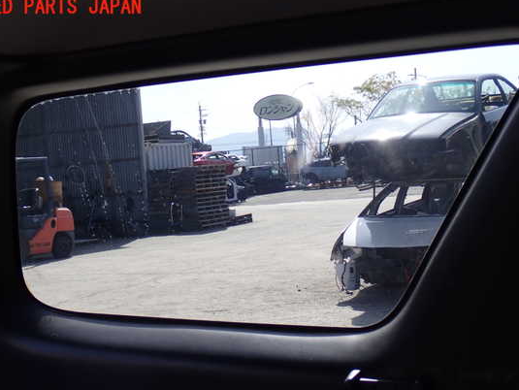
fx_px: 975
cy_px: 213
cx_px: 256
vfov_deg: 22.6
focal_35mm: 65
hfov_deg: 29.8
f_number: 5
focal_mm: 10.35
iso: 100
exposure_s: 1/125
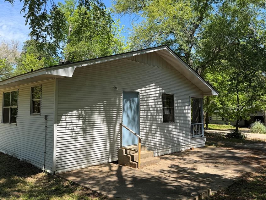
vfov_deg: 48.2
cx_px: 136
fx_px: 223
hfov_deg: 61.6
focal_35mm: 29
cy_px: 91
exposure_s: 1/1855
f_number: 1.78
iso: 80
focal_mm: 6.76
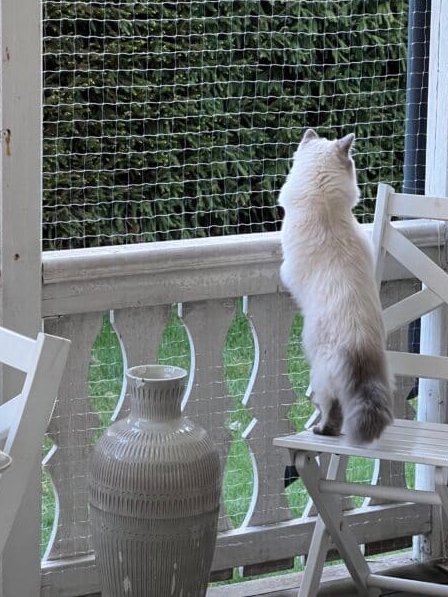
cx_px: 244
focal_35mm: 132
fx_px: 2277
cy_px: 277
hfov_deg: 11.2
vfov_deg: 14.9
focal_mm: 9
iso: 200
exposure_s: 1/99
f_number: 2.8
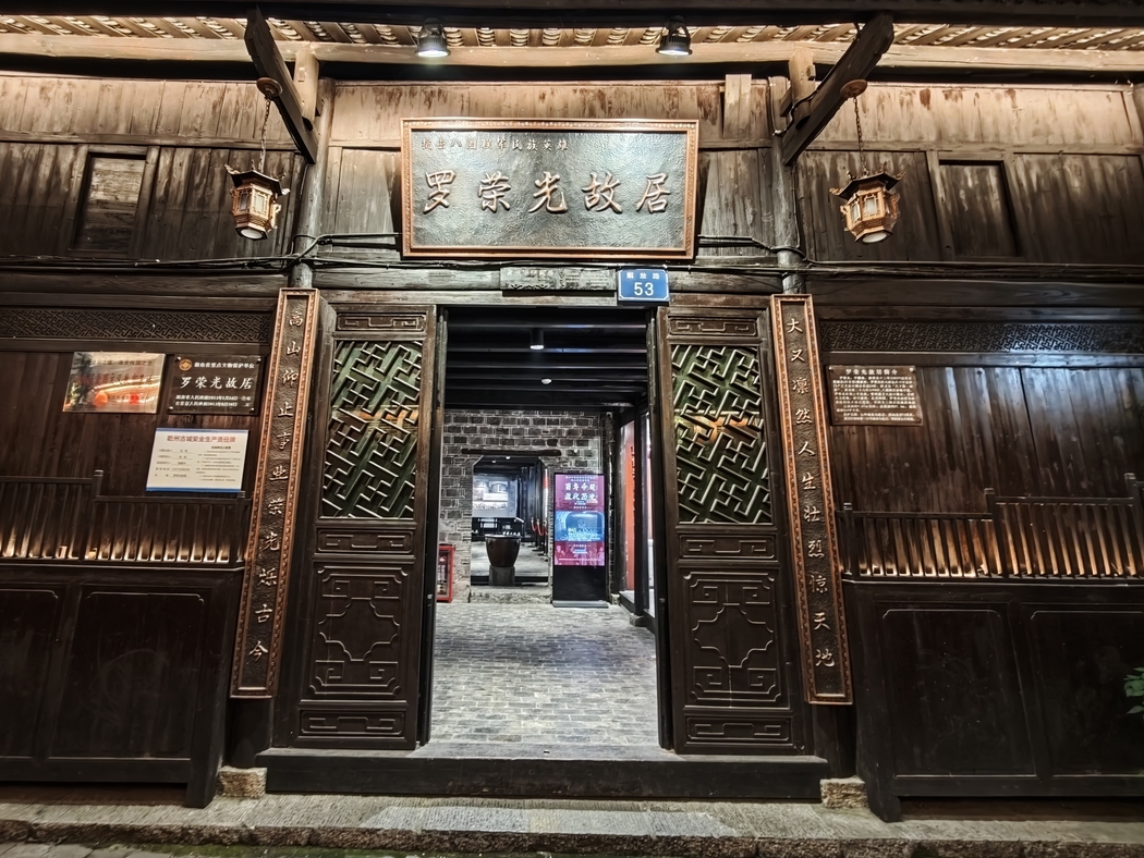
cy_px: 376
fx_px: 529
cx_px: 508
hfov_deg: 94.1
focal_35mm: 16
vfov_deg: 77.8
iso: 2000
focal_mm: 2.13
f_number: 2.2
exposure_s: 1/16.7
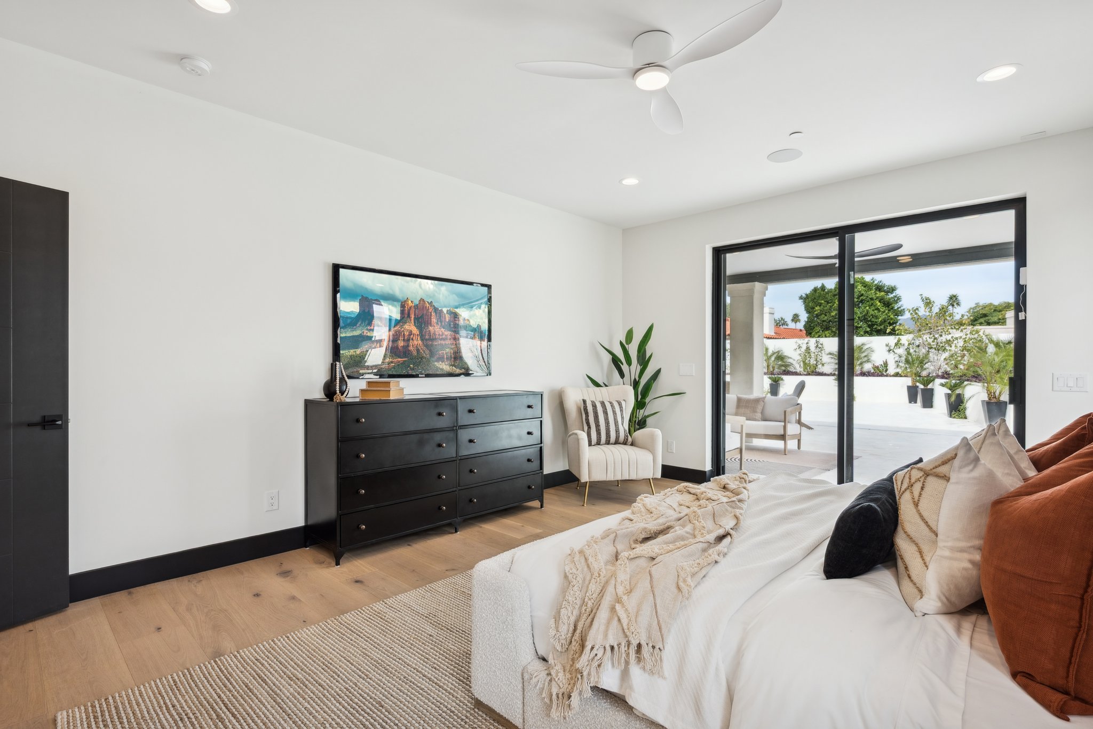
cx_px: 546
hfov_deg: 91.6
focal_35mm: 18
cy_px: 364
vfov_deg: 68.9
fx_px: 531
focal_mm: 17.5
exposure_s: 1/125
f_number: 8
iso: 320
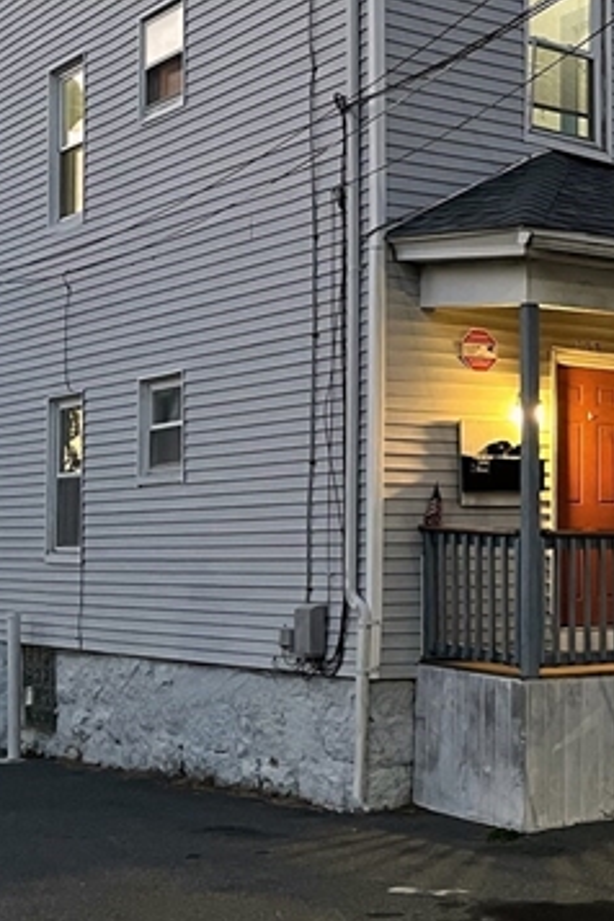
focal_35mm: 56
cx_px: 601
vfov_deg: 35.2
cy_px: 281
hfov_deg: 23.3
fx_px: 1433
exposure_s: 1/30
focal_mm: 5.1
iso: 500
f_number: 1.6
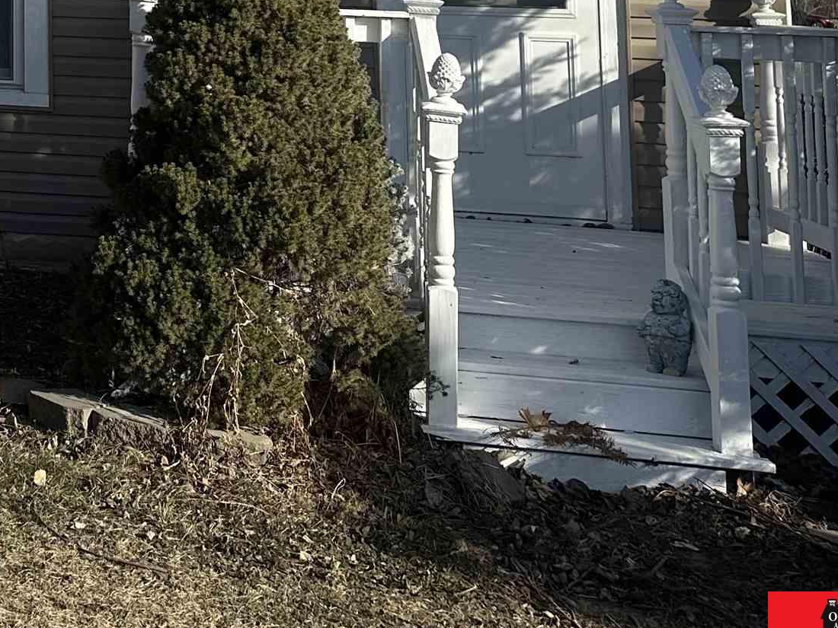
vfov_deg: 19.8
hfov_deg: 25.3
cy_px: -240
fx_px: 1622
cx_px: -227
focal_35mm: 67
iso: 80
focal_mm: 6.86
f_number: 1.78
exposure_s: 1/4545
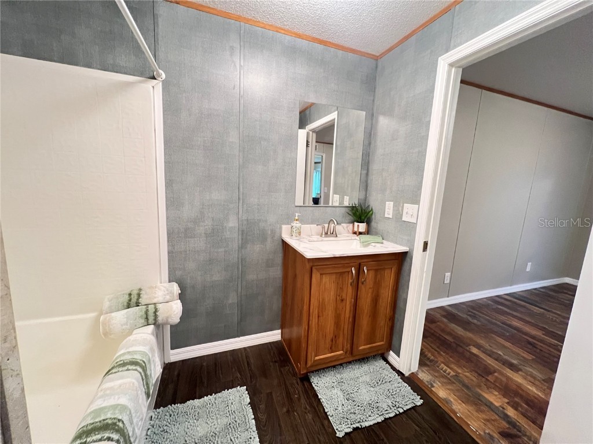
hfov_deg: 106.2
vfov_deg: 89.9
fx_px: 223
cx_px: 296
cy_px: 222
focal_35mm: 13
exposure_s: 1/40
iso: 800
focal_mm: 1.57
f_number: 1.8
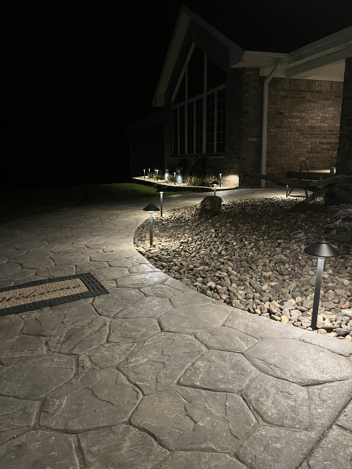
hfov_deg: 53.1
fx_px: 353
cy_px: 234
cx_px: 176
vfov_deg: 67.3
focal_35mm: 26
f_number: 1.6
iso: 640
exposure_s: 1/30
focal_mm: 5.1
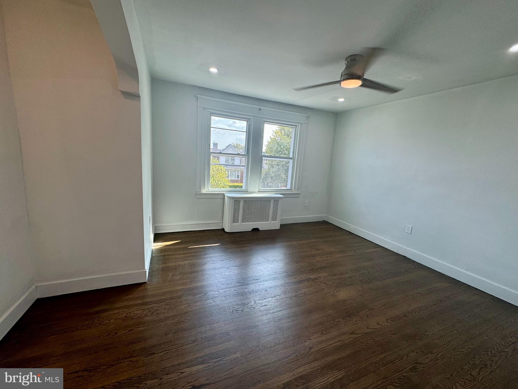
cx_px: 259
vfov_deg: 85.7
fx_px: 209
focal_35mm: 14
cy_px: 194
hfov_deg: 102.1
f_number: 2.2
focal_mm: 2.22
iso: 50
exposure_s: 1/120
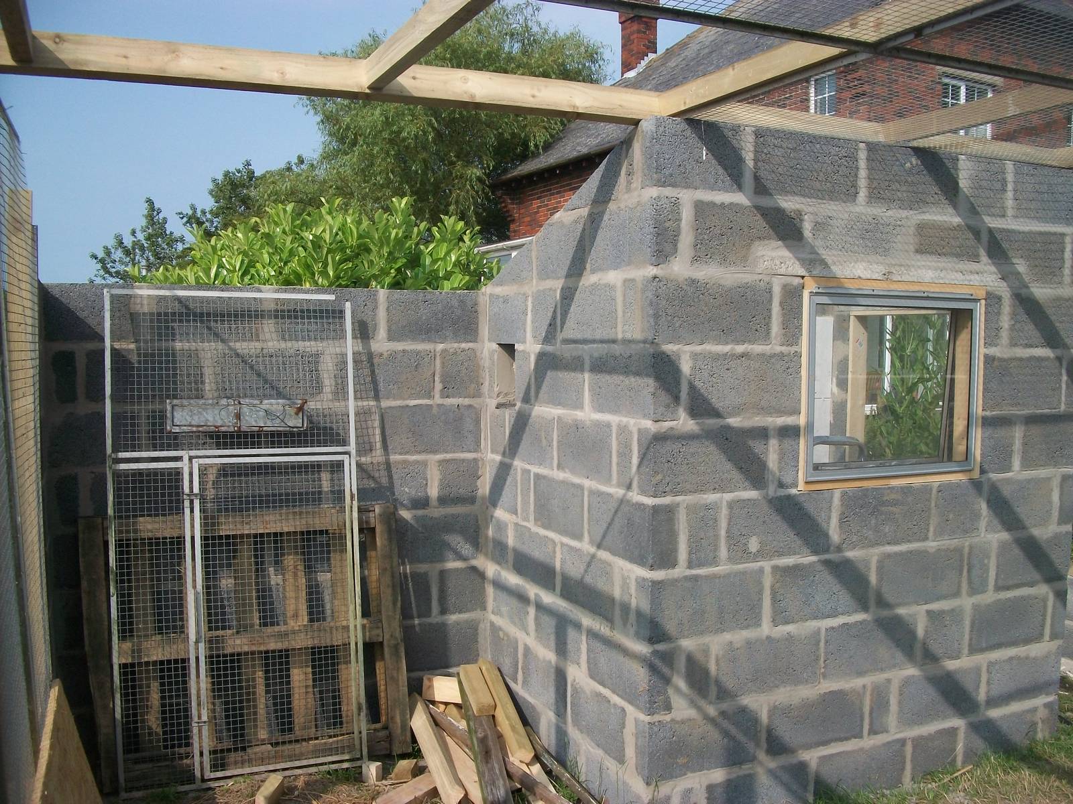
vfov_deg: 44.2
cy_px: 402
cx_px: 536
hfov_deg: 56.8
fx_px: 992
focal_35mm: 32
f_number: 5.5
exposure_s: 1/400
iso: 80
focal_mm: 5.7
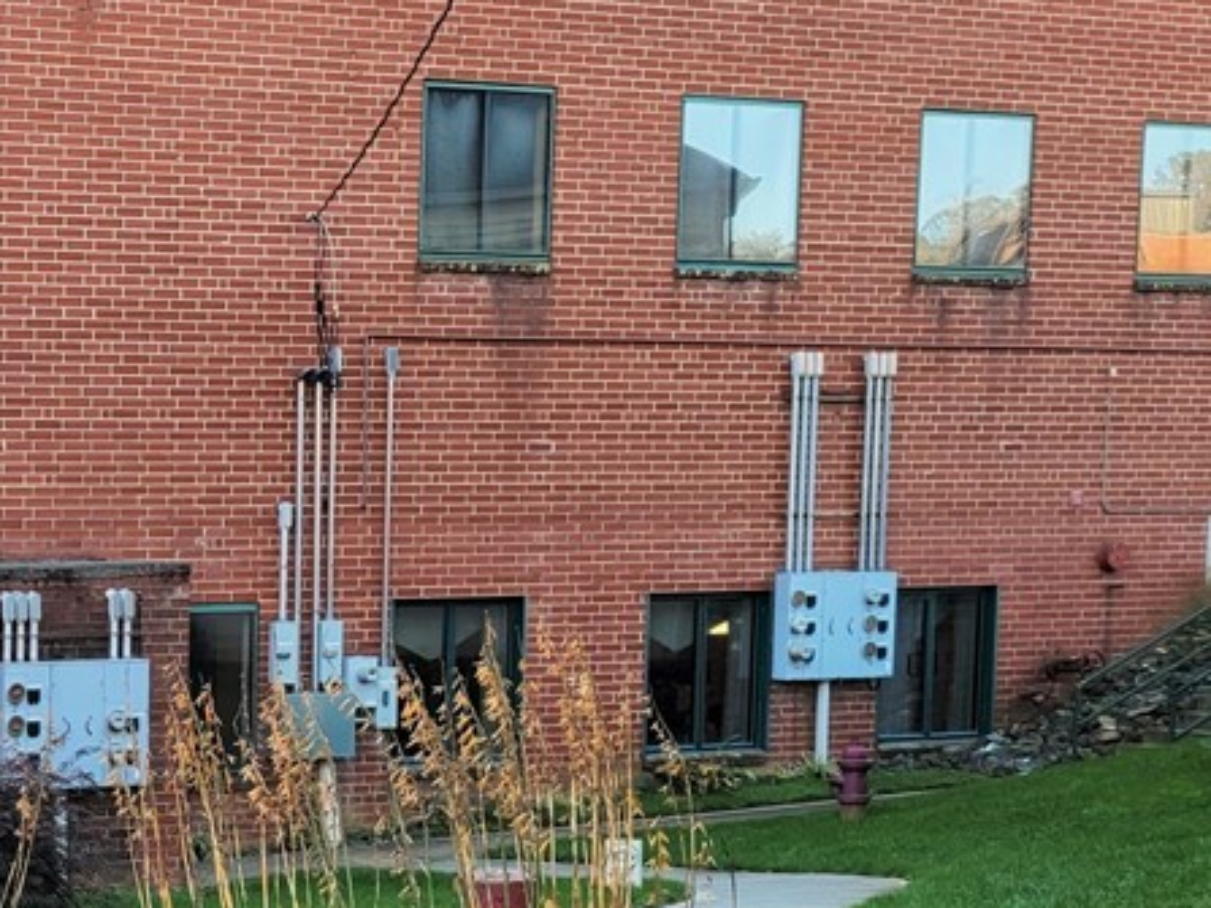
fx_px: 1924
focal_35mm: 55
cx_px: 43
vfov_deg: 26.5
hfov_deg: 32.5
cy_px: 562
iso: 25
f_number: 1.8
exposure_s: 1/119
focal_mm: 6.7
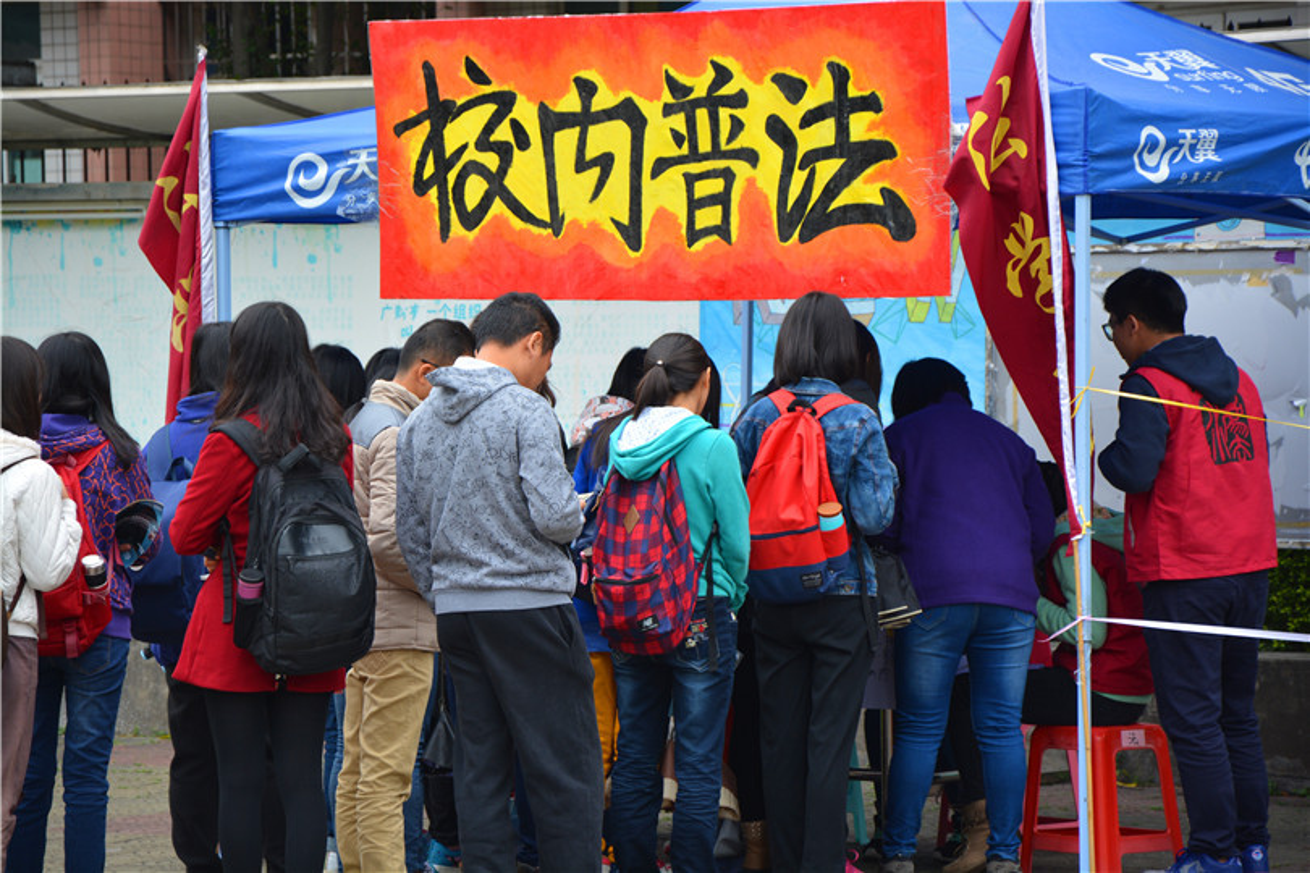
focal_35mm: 158
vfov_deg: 8.7
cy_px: 436
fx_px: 5731
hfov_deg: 13.0
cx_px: 655
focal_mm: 105
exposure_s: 1/125
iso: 200
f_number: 5.6
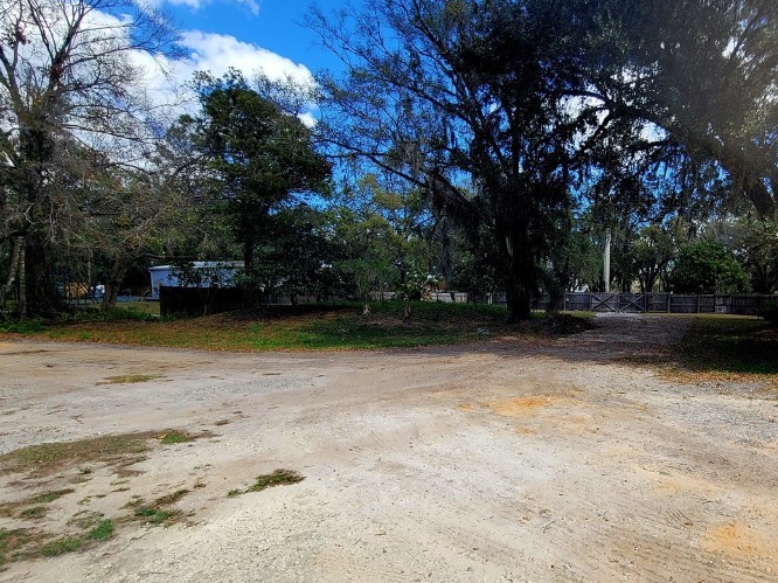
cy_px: 327
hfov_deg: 77.0
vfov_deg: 65.7
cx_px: 563
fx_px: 449
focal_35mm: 20
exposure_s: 1/1250
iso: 50
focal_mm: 2.2
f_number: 2.2
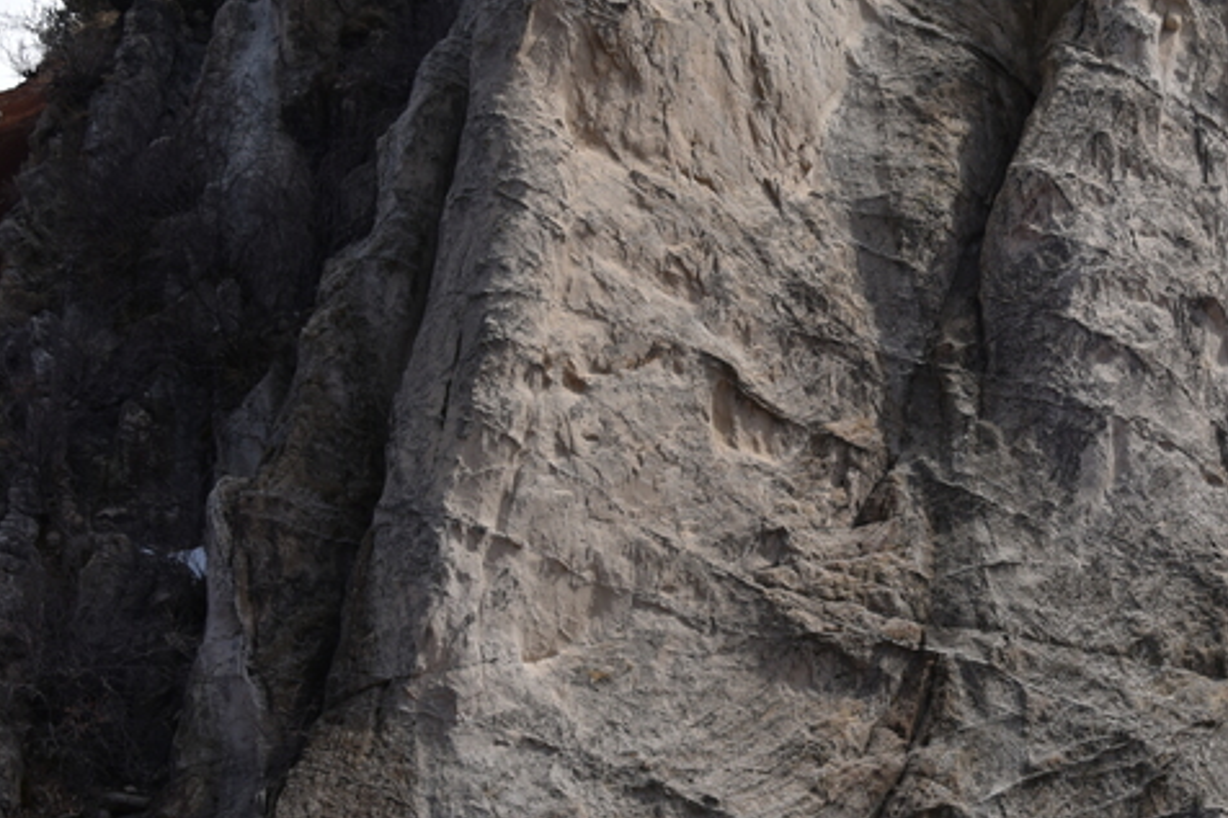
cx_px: 1145
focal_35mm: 148
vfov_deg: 9.3
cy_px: 294
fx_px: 5046
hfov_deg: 13.7
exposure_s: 1/250
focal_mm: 55
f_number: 8
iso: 100
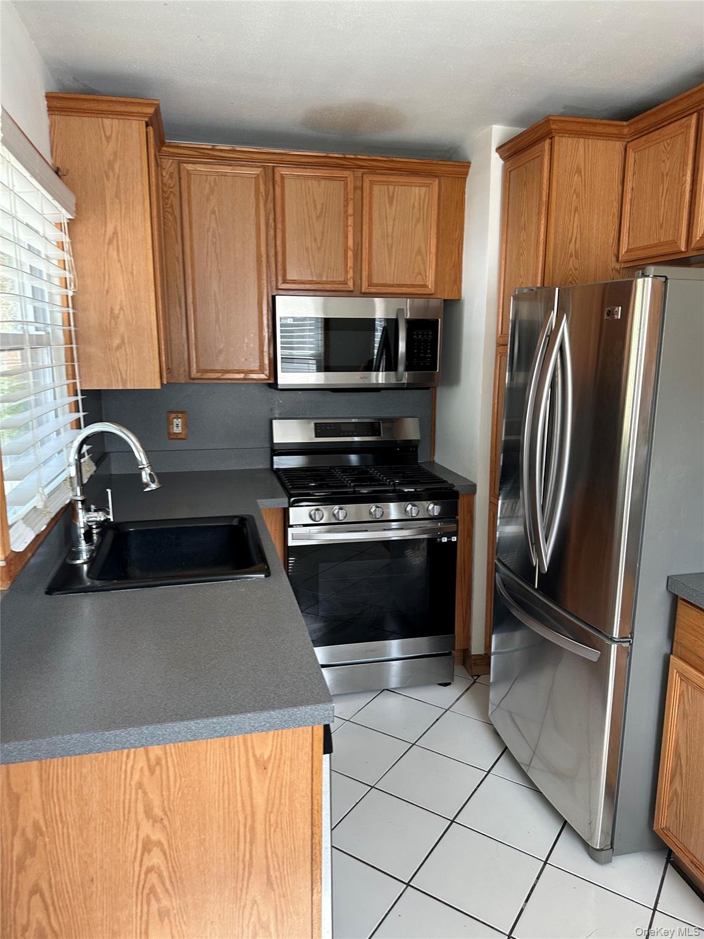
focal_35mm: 24
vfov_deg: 71.6
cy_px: 470
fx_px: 651
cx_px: 352
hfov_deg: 56.8
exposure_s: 1/121
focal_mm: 6.86
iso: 125
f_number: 1.78
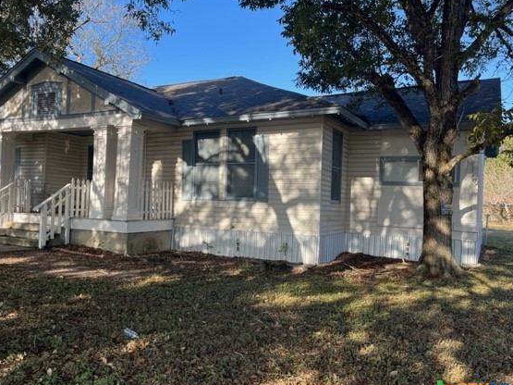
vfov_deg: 46.8
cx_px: 246
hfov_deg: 60.0
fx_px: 444
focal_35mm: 30
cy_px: 195
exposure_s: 1/913
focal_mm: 5.1
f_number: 1.6
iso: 50
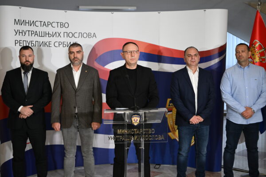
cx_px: 133
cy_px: 88
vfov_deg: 26.0
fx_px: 384
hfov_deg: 38.2
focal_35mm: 52
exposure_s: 1/200
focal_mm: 52
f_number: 4
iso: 2500
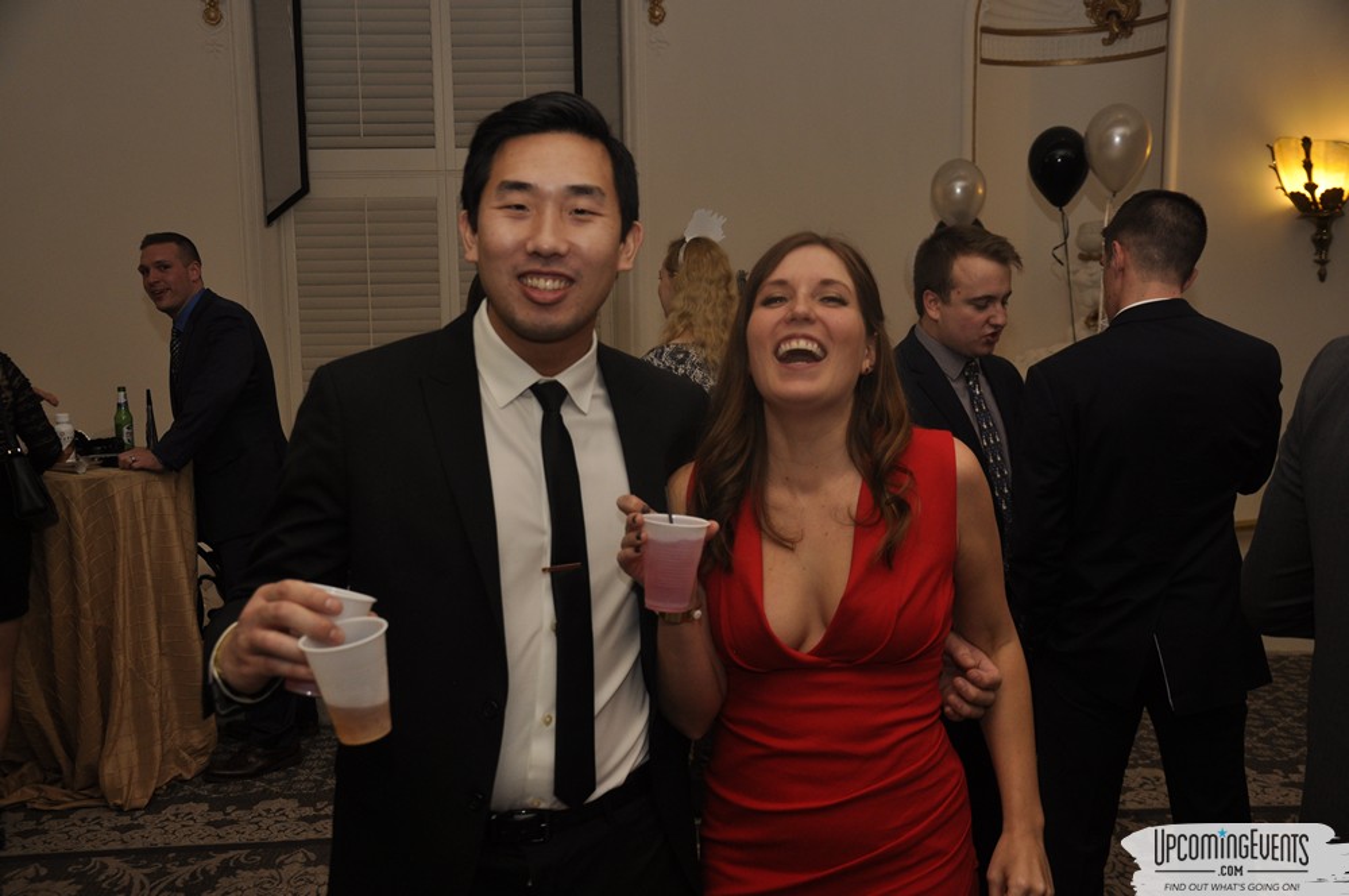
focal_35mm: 38
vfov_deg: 35.4
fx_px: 1403
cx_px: 674
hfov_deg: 51.3
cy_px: 448
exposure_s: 1/60
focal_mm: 25
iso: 400
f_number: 5
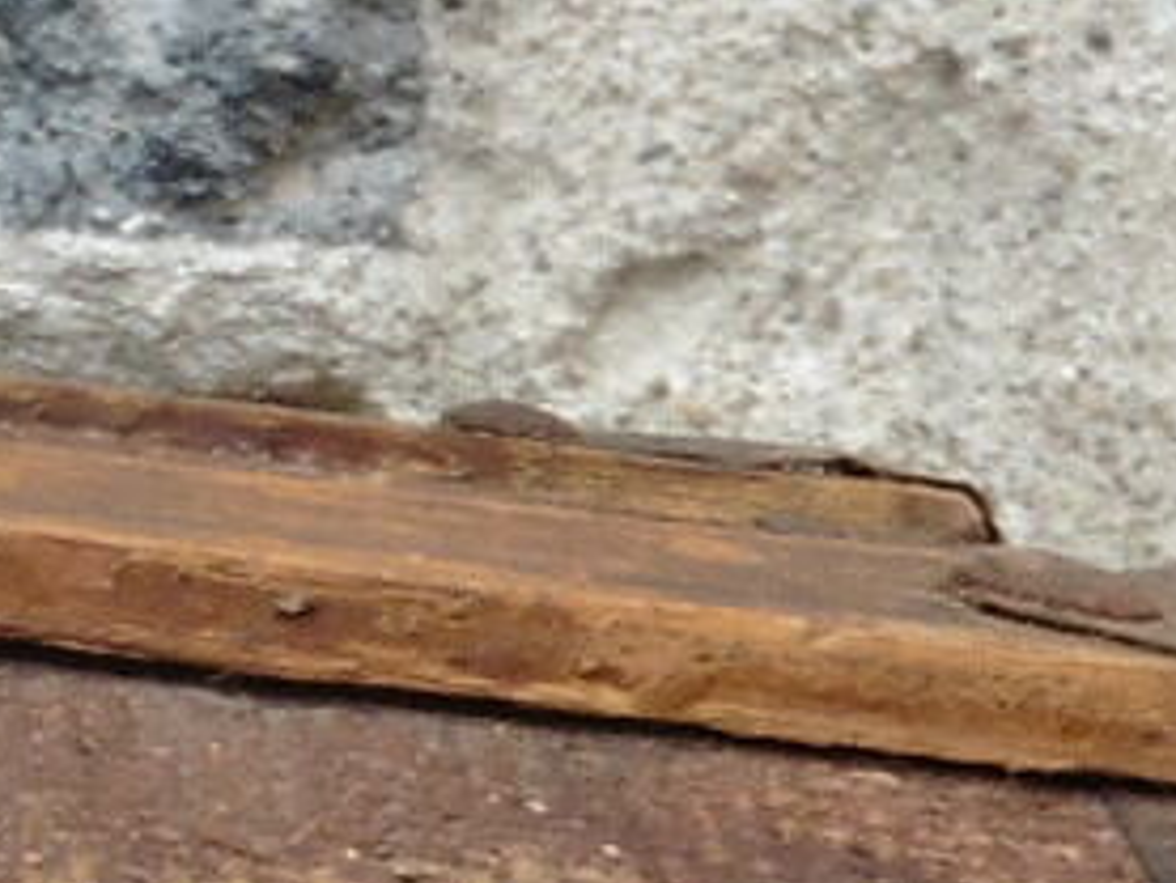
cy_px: 1456
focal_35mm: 185
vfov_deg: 7.8
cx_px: -161
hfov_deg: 10.5
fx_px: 6288
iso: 100
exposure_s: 1/40
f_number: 5.6
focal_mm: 4.4
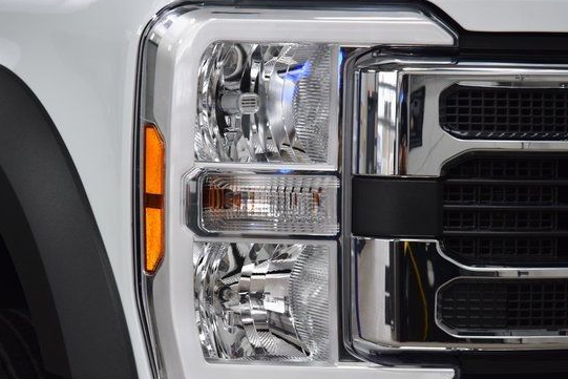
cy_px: 196
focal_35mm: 110
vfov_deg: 12.5
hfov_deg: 18.6
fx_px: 1736
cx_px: 291
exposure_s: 1/125
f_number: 5.6
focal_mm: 62
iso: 1600
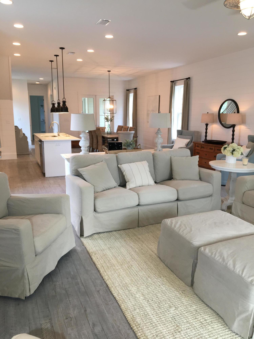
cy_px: 170
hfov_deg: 48.2
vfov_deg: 61.7
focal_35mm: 29
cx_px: 127
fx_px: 284
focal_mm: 4.15
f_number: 2.2
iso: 50
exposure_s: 1/30
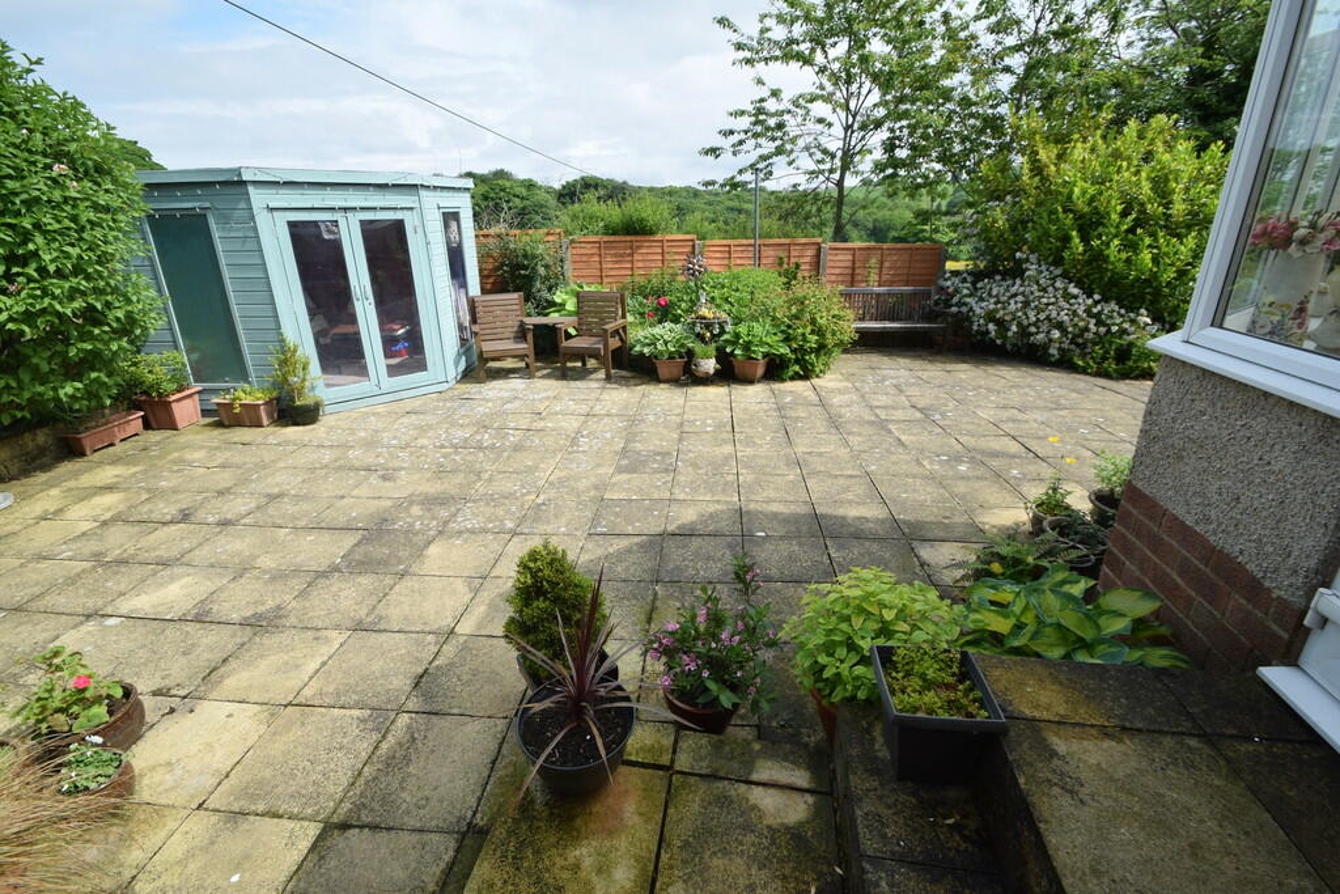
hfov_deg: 100.4
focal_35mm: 15
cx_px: 670
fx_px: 558
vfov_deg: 77.3
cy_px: 447
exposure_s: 1/320
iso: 200
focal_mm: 10
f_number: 9
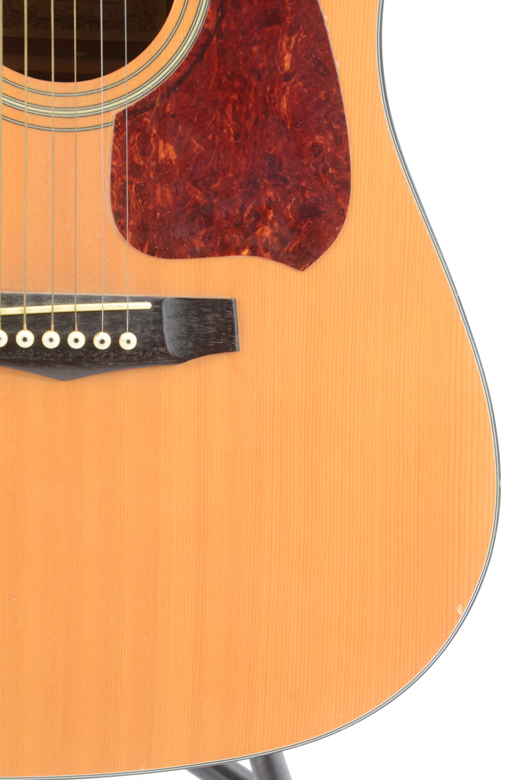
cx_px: 260
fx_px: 1906
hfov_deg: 15.5
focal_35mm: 88
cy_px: 390
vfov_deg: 23.1
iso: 400
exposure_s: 1/80
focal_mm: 58
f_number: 9
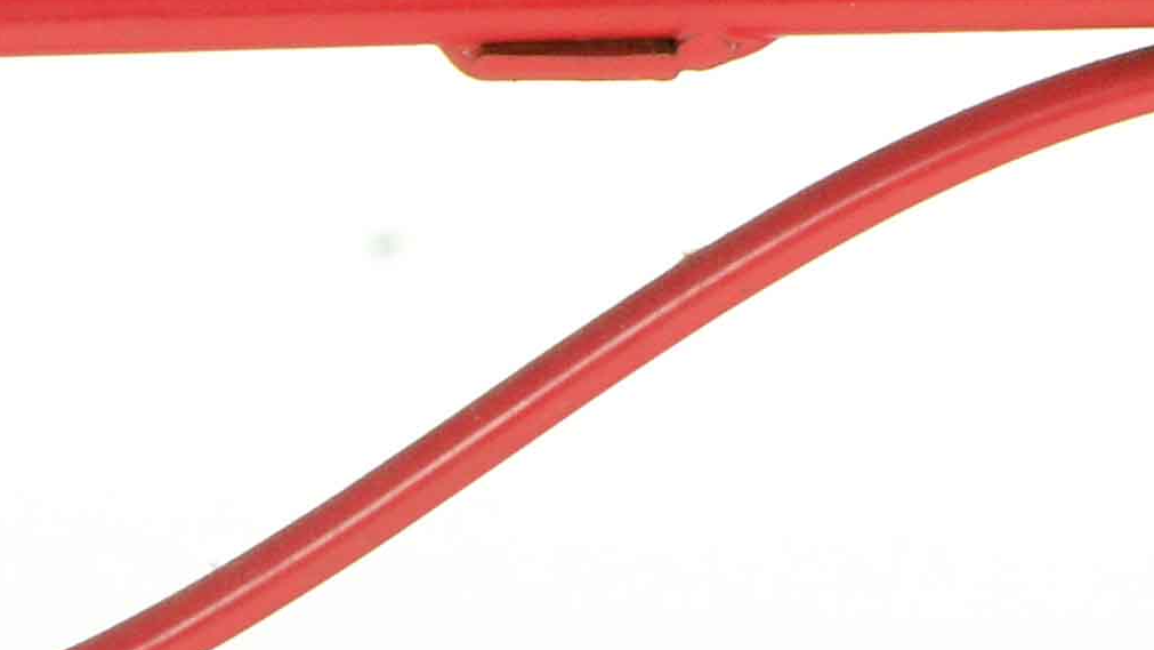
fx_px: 21055
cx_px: 1841
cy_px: -1137
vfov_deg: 1.8
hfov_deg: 3.1
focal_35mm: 688
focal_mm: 90
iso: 400
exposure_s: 1/160
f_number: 18
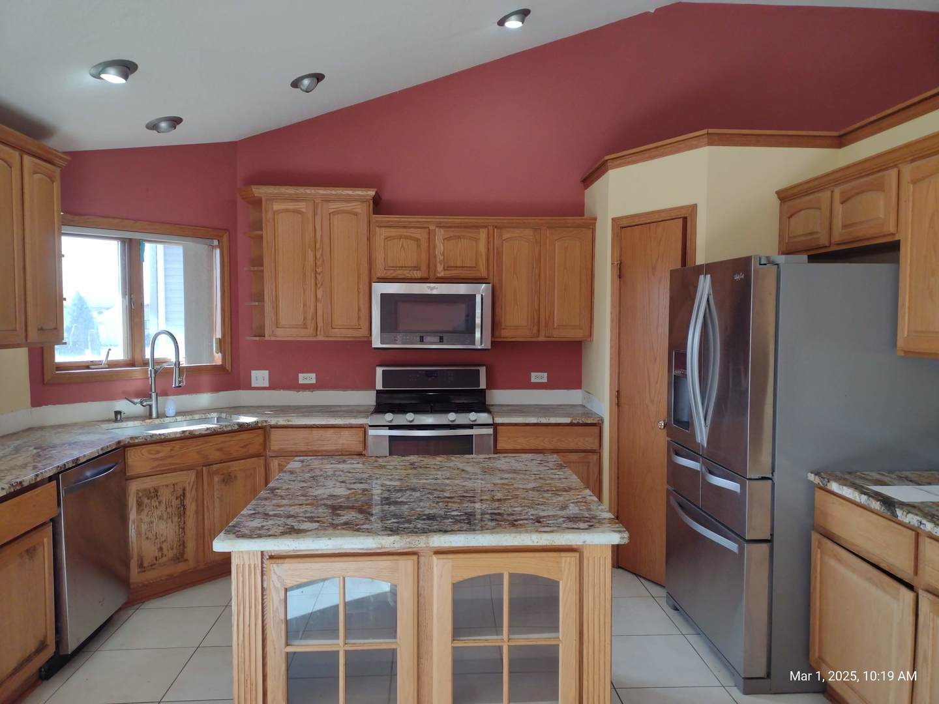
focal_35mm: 27
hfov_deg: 65.3
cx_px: 470
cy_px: 352
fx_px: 732
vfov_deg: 51.4
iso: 100
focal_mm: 4.71
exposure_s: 1/130
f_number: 1.7
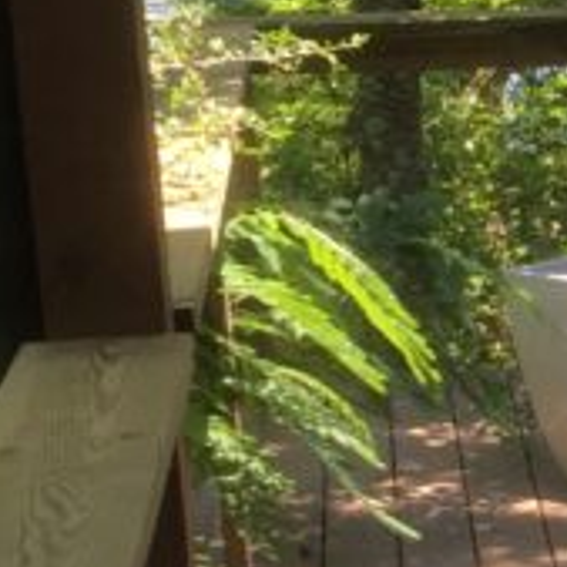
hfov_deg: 10.3
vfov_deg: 11.3
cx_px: 1168
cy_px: 329
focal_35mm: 155
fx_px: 2872
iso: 32
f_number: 2.2
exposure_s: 1/258
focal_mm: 4.15
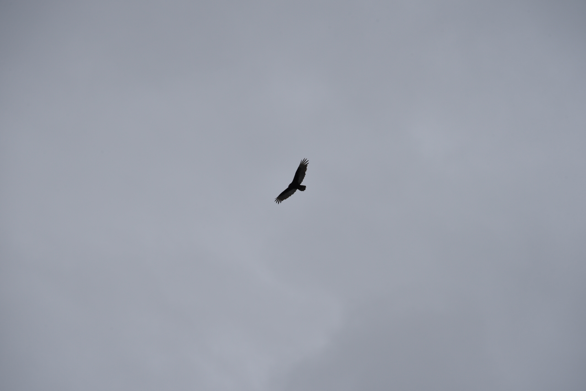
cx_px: 293
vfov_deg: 4.6
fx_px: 4884
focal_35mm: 300
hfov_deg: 6.9
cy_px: 196
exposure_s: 1/640
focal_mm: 300
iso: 100
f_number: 13
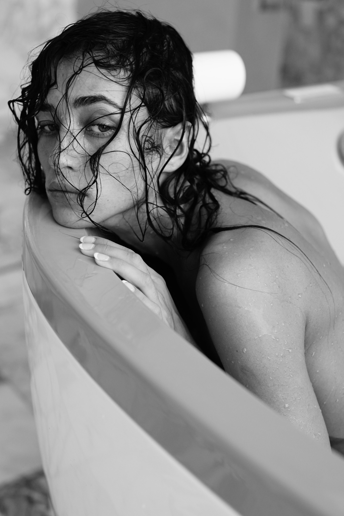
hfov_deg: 27.0
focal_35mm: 50
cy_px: 258
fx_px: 716
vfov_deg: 39.6
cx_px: 172
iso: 1600
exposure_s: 1/160
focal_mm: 50
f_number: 3.2
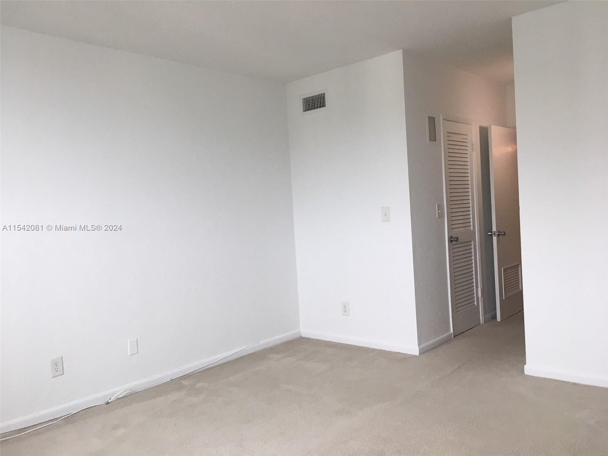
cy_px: 228
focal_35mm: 29
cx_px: 304
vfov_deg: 48.2
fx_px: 509
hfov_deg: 61.7
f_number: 2.2
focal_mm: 4.15
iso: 25
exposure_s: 1/30
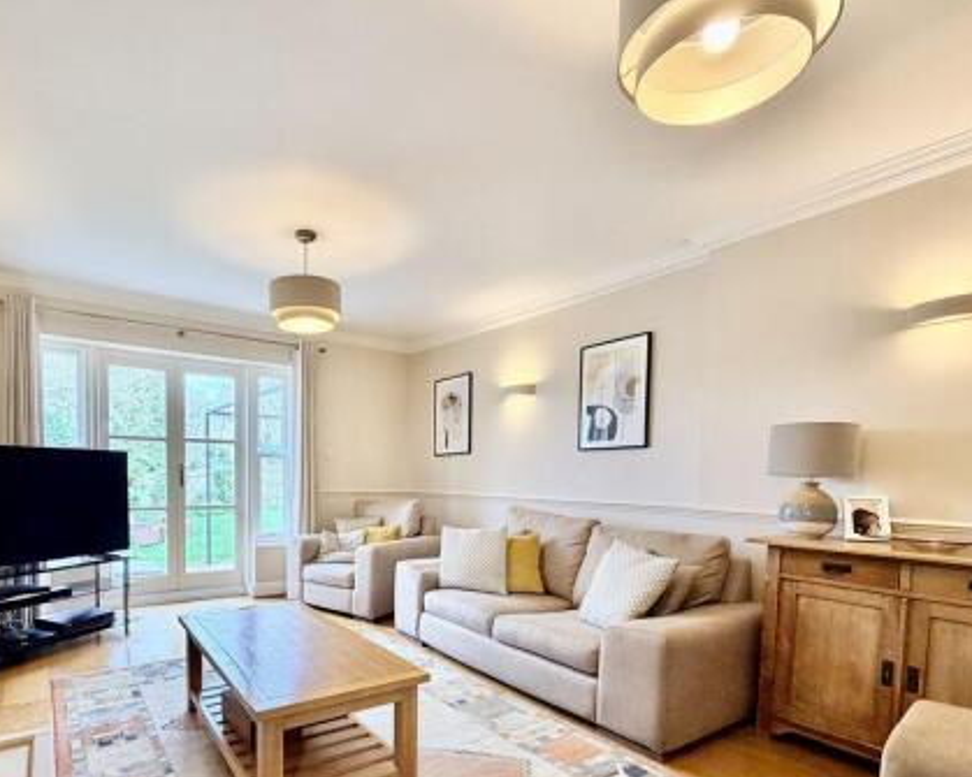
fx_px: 546
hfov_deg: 82.4
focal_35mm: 19
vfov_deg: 69.2
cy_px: 504
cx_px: 396
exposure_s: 1/121
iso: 250
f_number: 2.2
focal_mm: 2.22
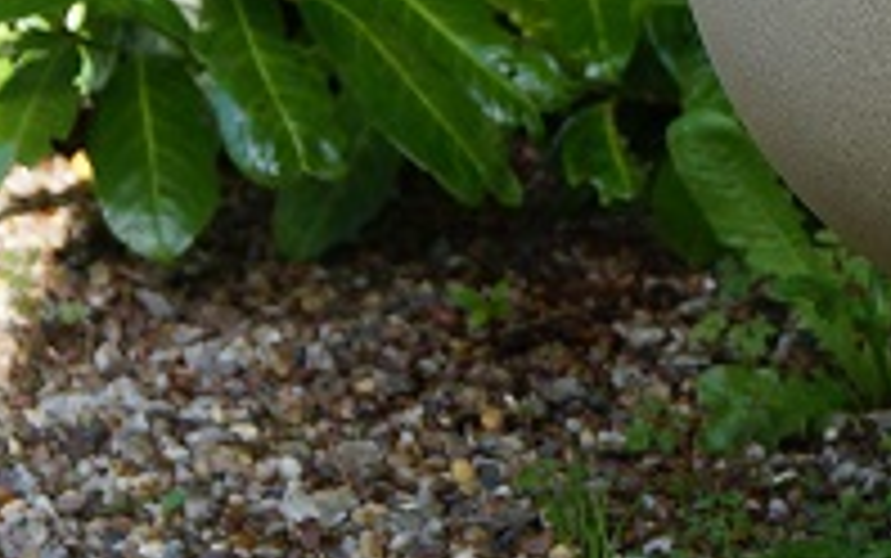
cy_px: 189
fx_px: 5418
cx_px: 1089
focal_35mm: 223
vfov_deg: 5.9
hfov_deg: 9.3
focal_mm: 40
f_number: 6.3
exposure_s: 1/80
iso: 100
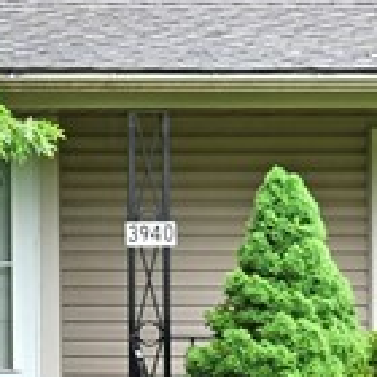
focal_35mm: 238
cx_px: -331
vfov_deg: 7.3
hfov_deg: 7.1
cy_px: -73
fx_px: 2933
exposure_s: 1/30
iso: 200
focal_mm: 24
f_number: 4.5
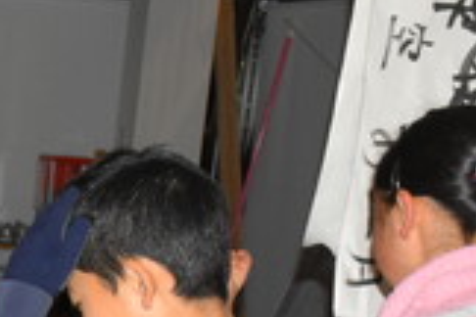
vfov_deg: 12.2
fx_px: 1468
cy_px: 316
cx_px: -241
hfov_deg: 16.7
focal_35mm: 111
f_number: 11
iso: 2000
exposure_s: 1/60
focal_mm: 24
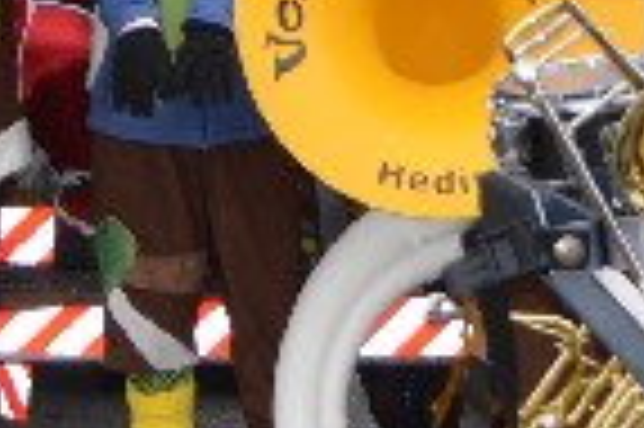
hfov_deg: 10.1
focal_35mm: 193
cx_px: -486
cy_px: -302
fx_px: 3449
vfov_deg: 6.9
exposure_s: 1/200
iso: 100
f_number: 6.3
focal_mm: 18
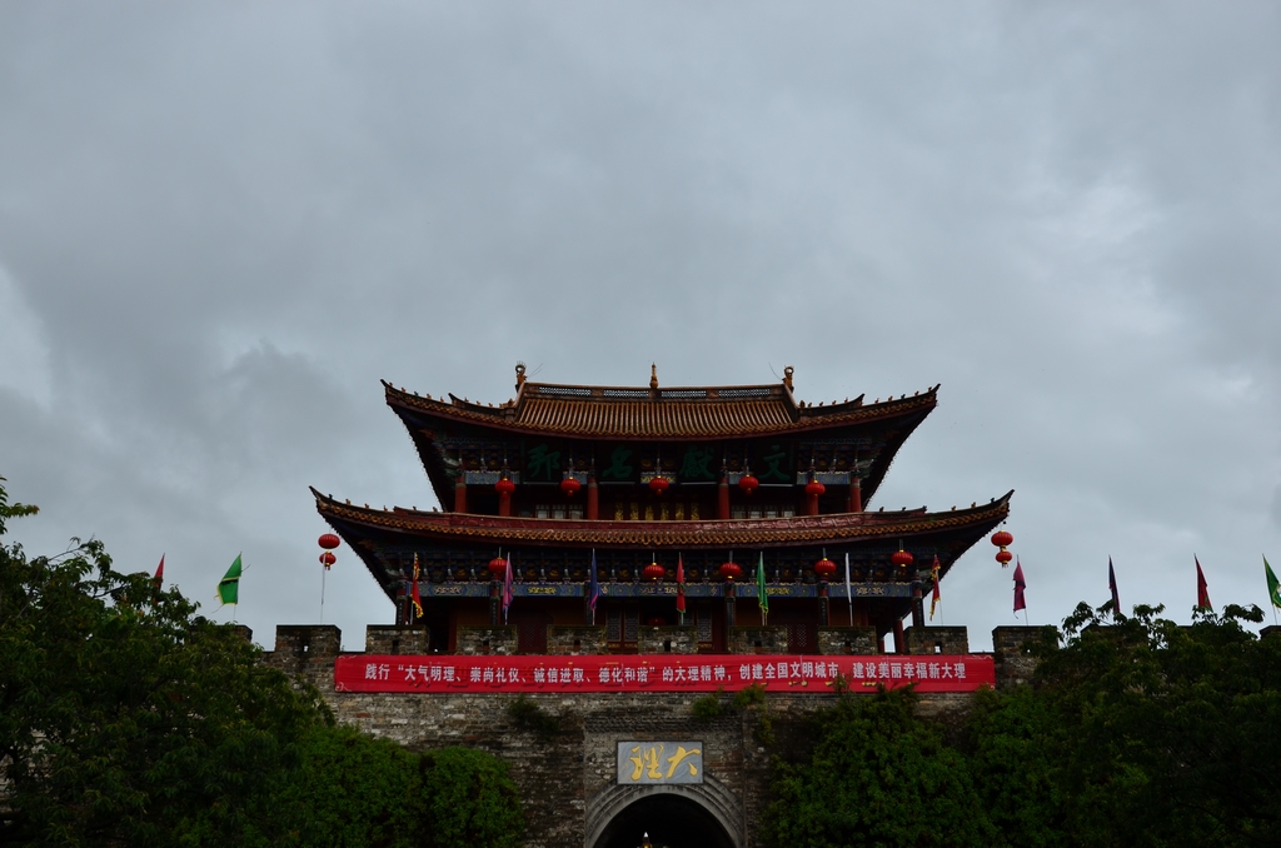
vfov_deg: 36.7
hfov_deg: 53.2
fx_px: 1278
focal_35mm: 36
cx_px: 640
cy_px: 424
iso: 100
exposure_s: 1/125
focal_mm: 24
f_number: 8
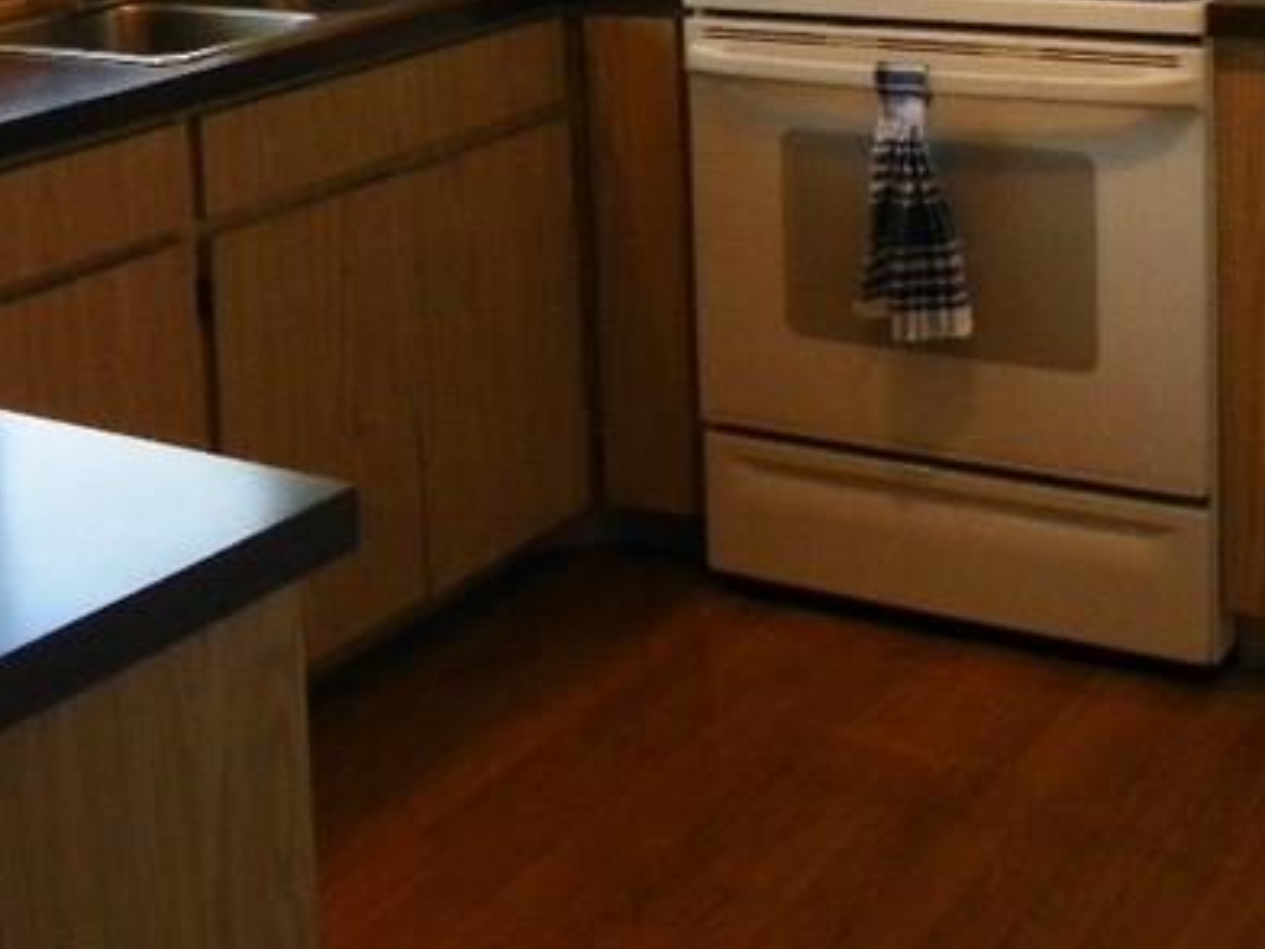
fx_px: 2485
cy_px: -236
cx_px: 258
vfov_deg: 20.1
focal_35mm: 68
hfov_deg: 28.0
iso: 200
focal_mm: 4.6
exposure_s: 1/125
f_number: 2.8
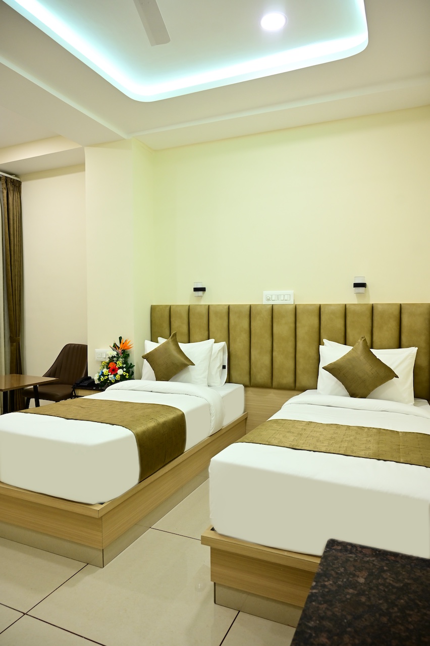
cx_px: 215
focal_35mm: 24
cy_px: 323
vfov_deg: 73.8
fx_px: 430
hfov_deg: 53.1
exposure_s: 1/40
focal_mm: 24
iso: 800
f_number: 4
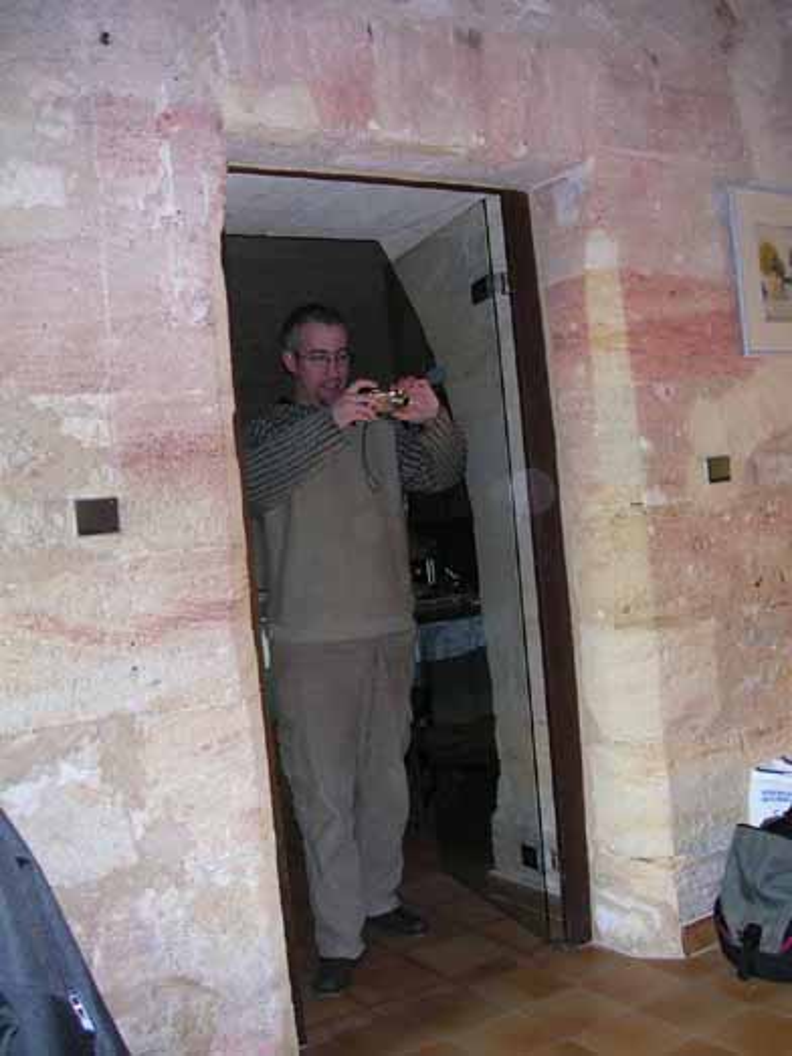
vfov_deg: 50.1
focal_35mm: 37
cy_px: 528
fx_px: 1129
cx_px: 396
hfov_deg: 38.7
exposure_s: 1/60
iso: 161
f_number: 2.7
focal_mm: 5.6
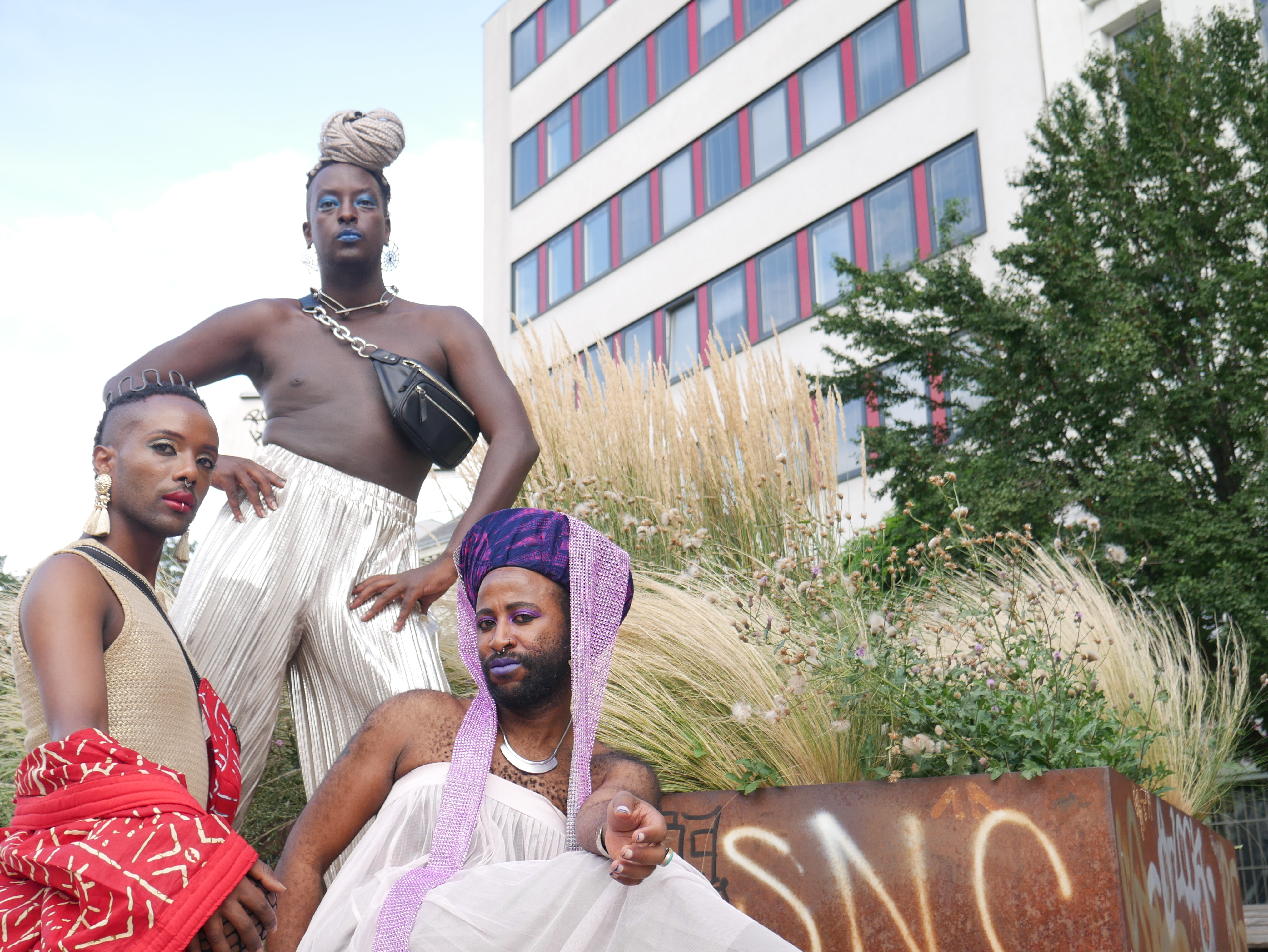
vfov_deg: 33.6
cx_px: 571
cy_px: 494
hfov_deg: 43.8
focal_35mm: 43
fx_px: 1576
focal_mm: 19
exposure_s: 1/200
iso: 200
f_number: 4.1
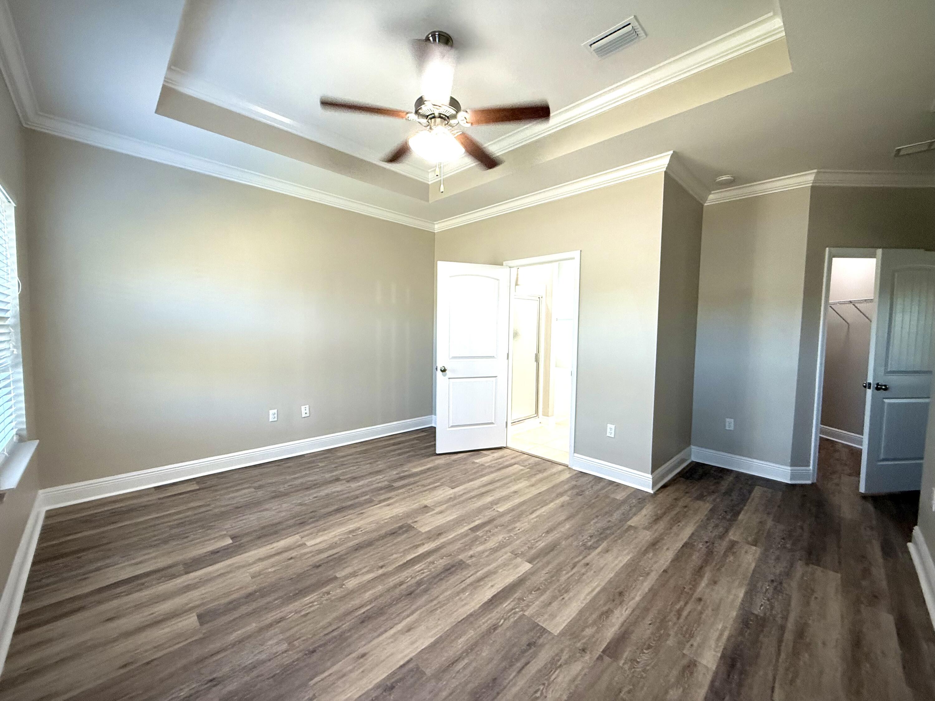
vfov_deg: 85.7
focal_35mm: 14
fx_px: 378
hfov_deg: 102.1
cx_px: 468
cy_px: 350
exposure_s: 1/120
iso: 200
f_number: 2.2
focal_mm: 2.22
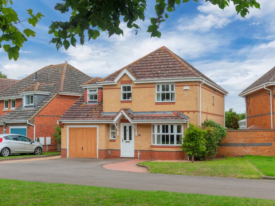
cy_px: 103
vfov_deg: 32.9
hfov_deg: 42.9
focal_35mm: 44
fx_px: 350
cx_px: 150
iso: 320
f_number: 8
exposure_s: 1/160
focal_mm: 40
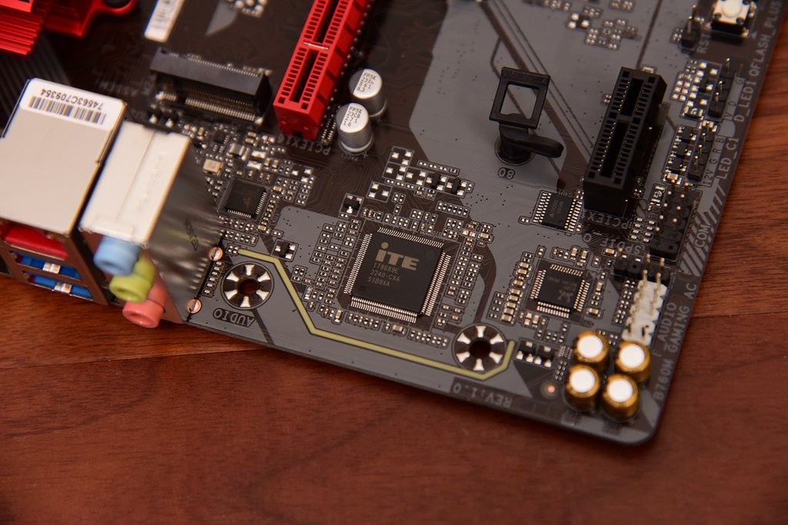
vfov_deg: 11.4
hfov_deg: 17.1
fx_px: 2627
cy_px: 262
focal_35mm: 120
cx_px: 394
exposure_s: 1/60
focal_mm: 120
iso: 1600
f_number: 5.6
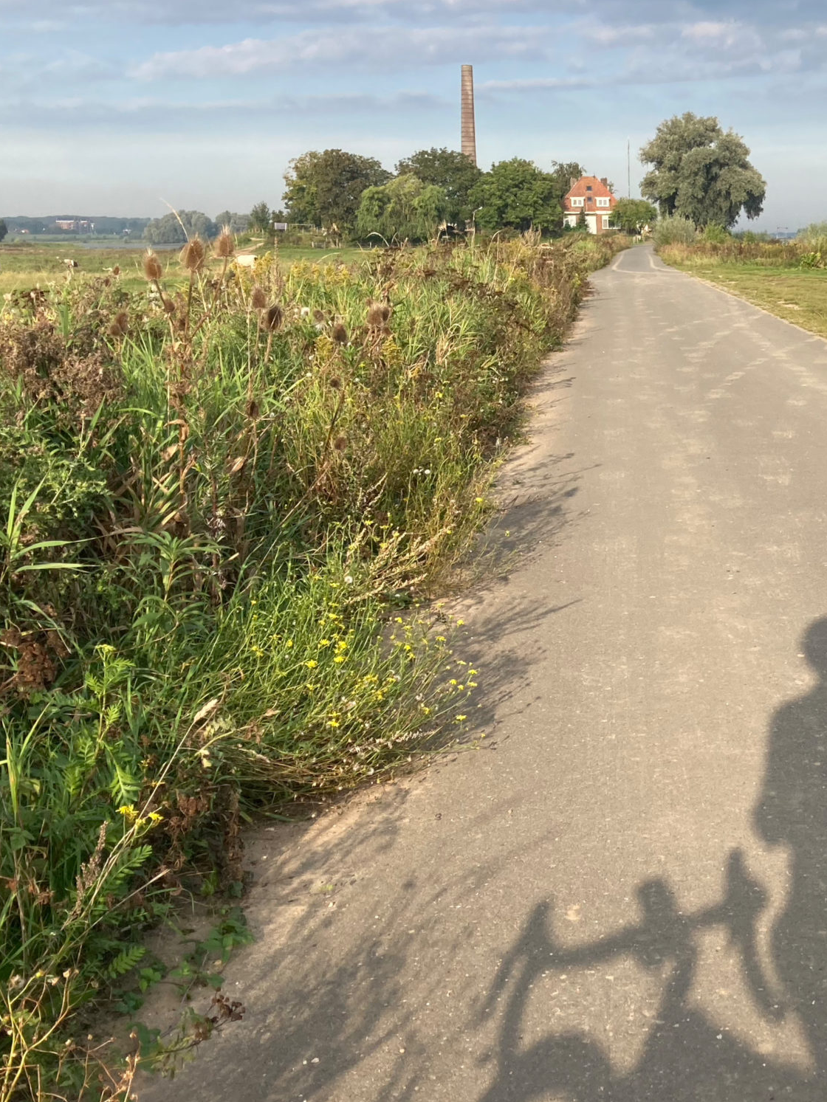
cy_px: 483
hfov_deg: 29.2
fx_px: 1529
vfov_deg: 39.6
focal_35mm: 48
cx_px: 723
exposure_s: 1/1350
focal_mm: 3.99
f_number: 1.8
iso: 20
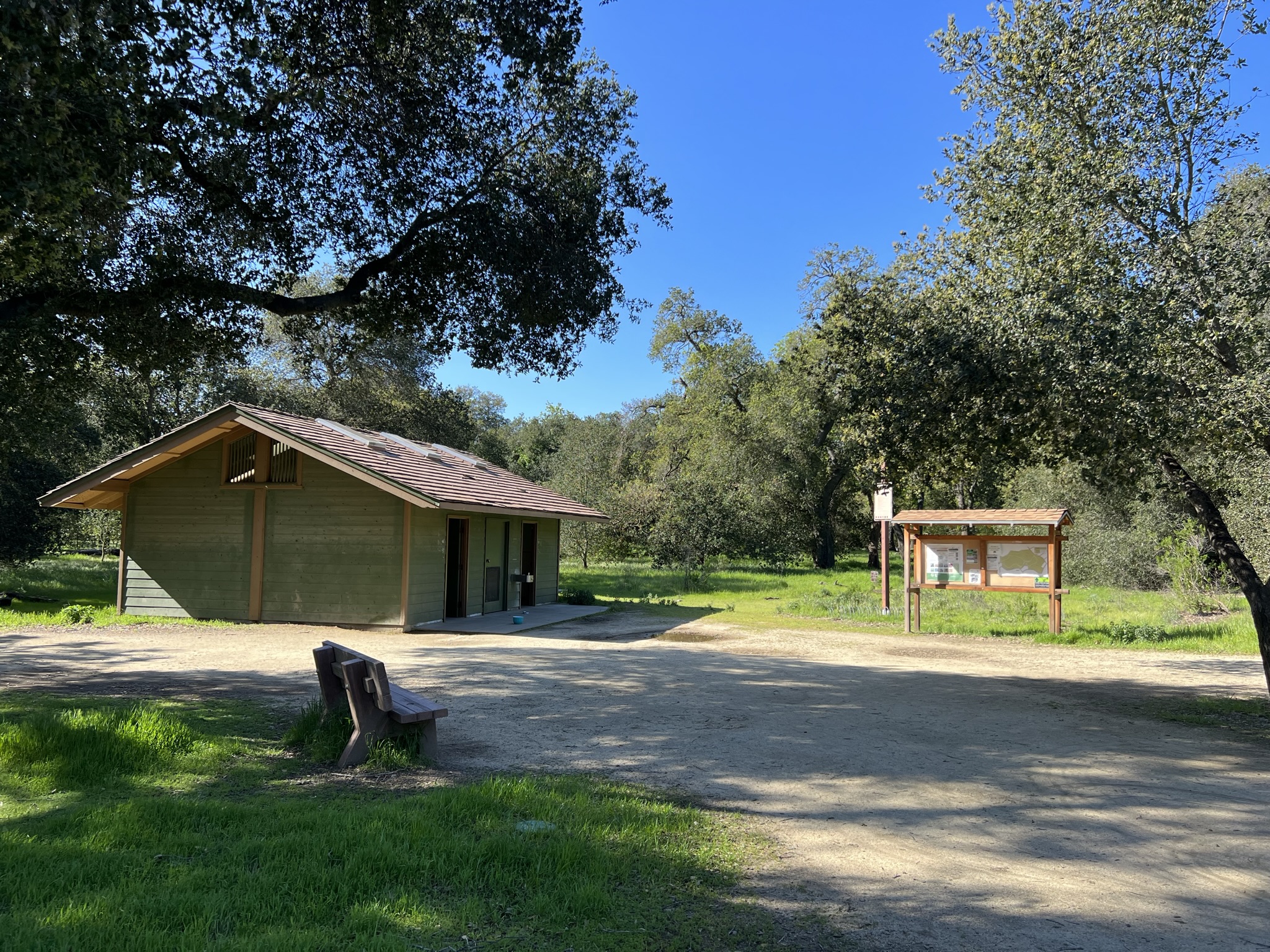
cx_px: 635
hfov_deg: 67.3
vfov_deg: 53.1
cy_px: 476
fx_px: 954
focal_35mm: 26
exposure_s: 1/1412
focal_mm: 5.7
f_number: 1.5
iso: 50
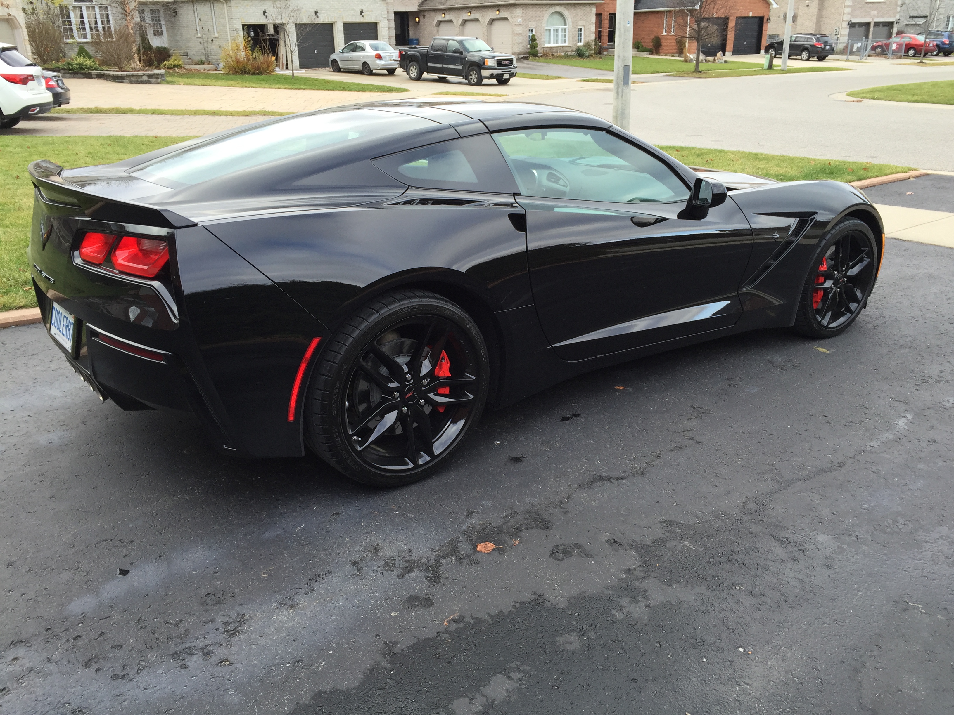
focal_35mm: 29
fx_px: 799
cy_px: 358
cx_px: 477
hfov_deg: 61.7
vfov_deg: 48.2
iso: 32
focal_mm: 4.15
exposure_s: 1/151
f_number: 2.2
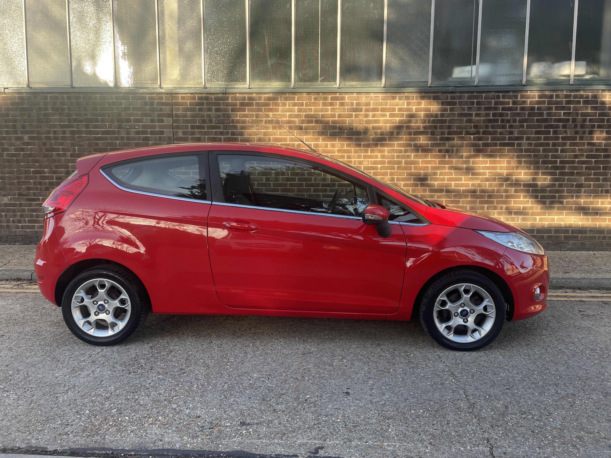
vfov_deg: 53.1
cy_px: 229
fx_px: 459
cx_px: 306
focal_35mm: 26
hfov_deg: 67.3
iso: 32
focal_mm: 4.2
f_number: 1.6
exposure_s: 1/307
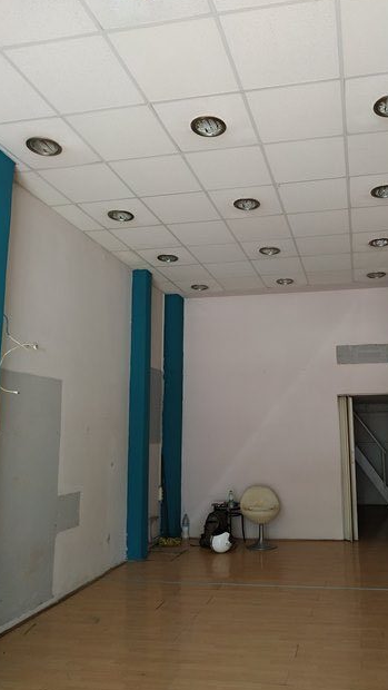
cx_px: 261
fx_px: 494
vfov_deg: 69.8
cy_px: 341
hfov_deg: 42.3
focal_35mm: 27
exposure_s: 1/50
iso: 200
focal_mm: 3.94
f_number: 1.9
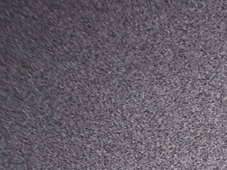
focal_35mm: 163
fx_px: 1069
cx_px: 408
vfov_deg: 8.6
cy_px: 346
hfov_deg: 11.3
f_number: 2.8
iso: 100
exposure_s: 1/60
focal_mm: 8
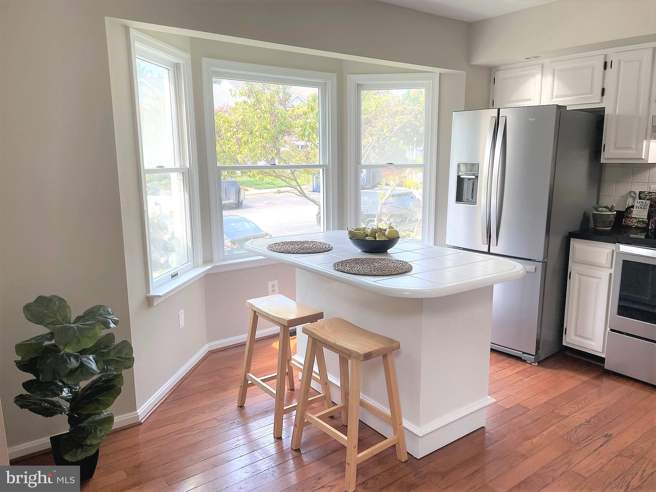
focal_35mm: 26
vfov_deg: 53.1
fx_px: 493
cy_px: 246
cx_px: 328
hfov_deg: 67.3
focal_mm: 4.2
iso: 32
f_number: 1.6
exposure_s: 1/284
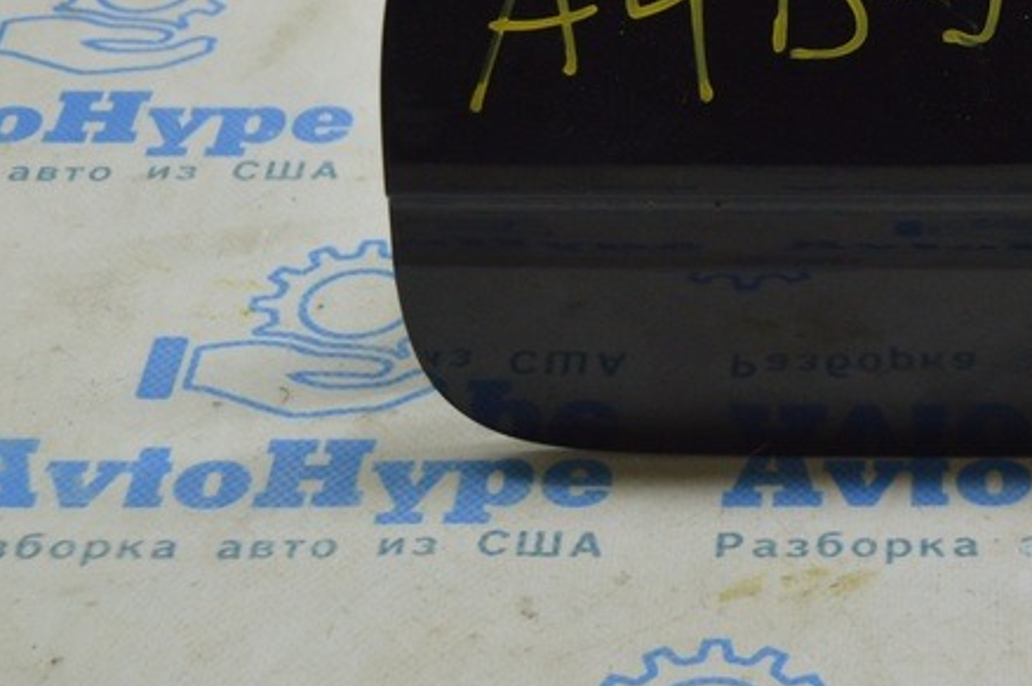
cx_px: 976
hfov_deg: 16.9
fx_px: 3409
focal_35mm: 119
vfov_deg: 11.4
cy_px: -20
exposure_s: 1/40
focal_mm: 34
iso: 400
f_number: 5.6
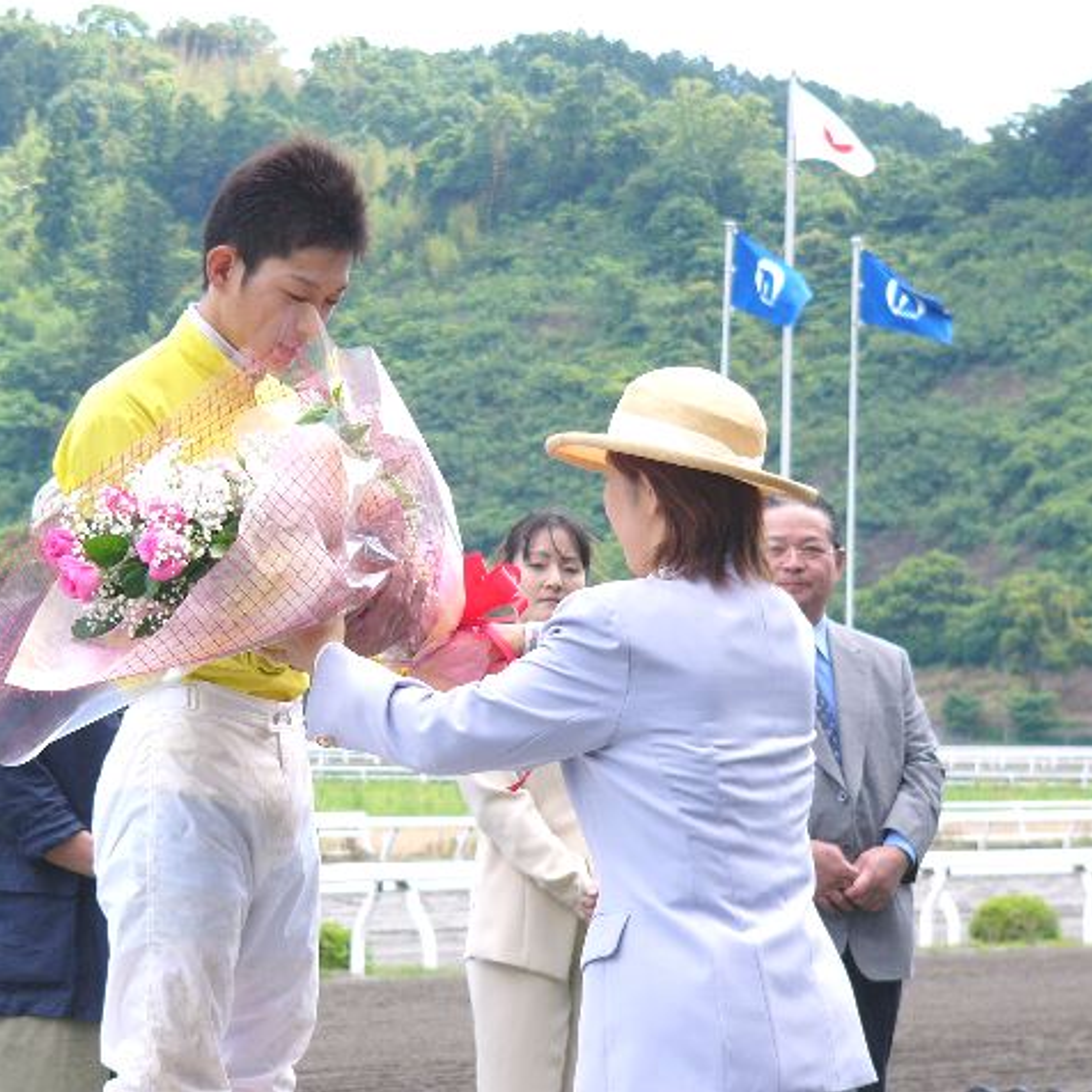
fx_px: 5603
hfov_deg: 11.1
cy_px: 544
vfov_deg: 11.1
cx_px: 438
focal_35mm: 157
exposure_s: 1/160
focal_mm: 21.9
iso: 50
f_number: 4
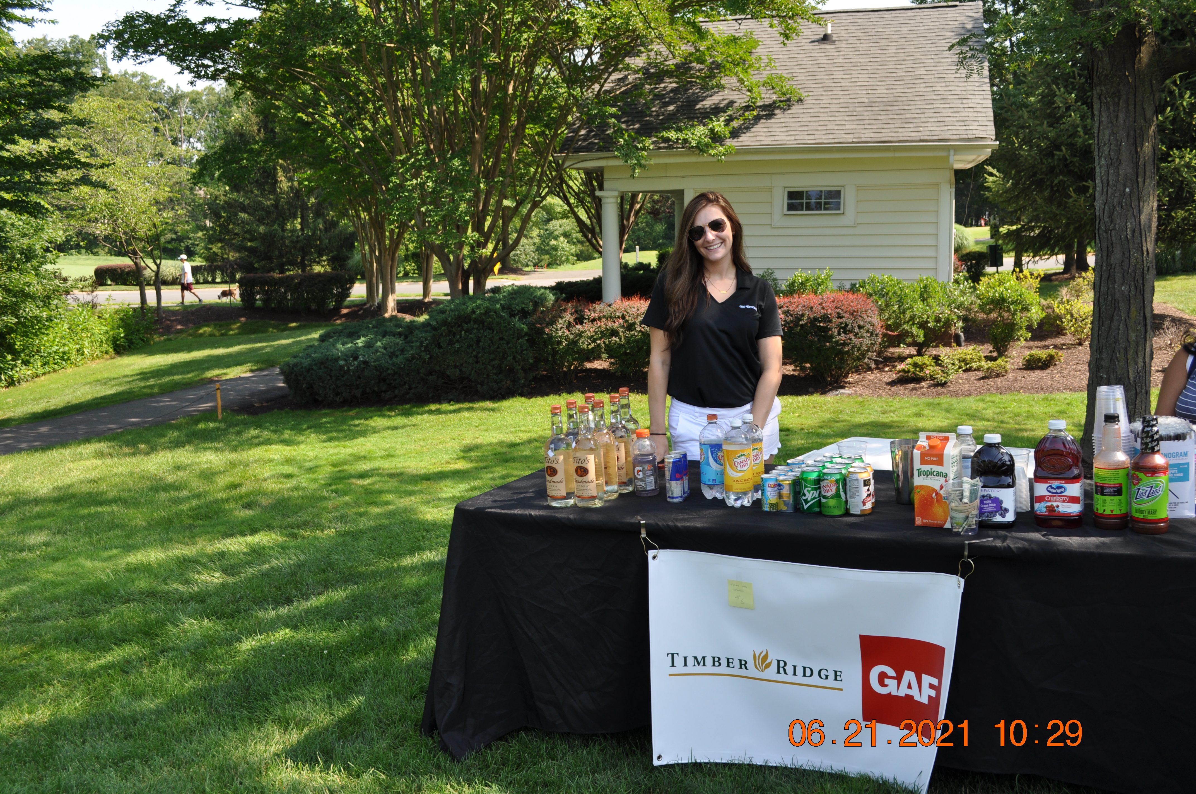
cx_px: 598
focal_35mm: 33
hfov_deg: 57.3
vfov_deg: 39.9
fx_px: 1095
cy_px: 397
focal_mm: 22
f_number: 6.3
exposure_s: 1/160
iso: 200
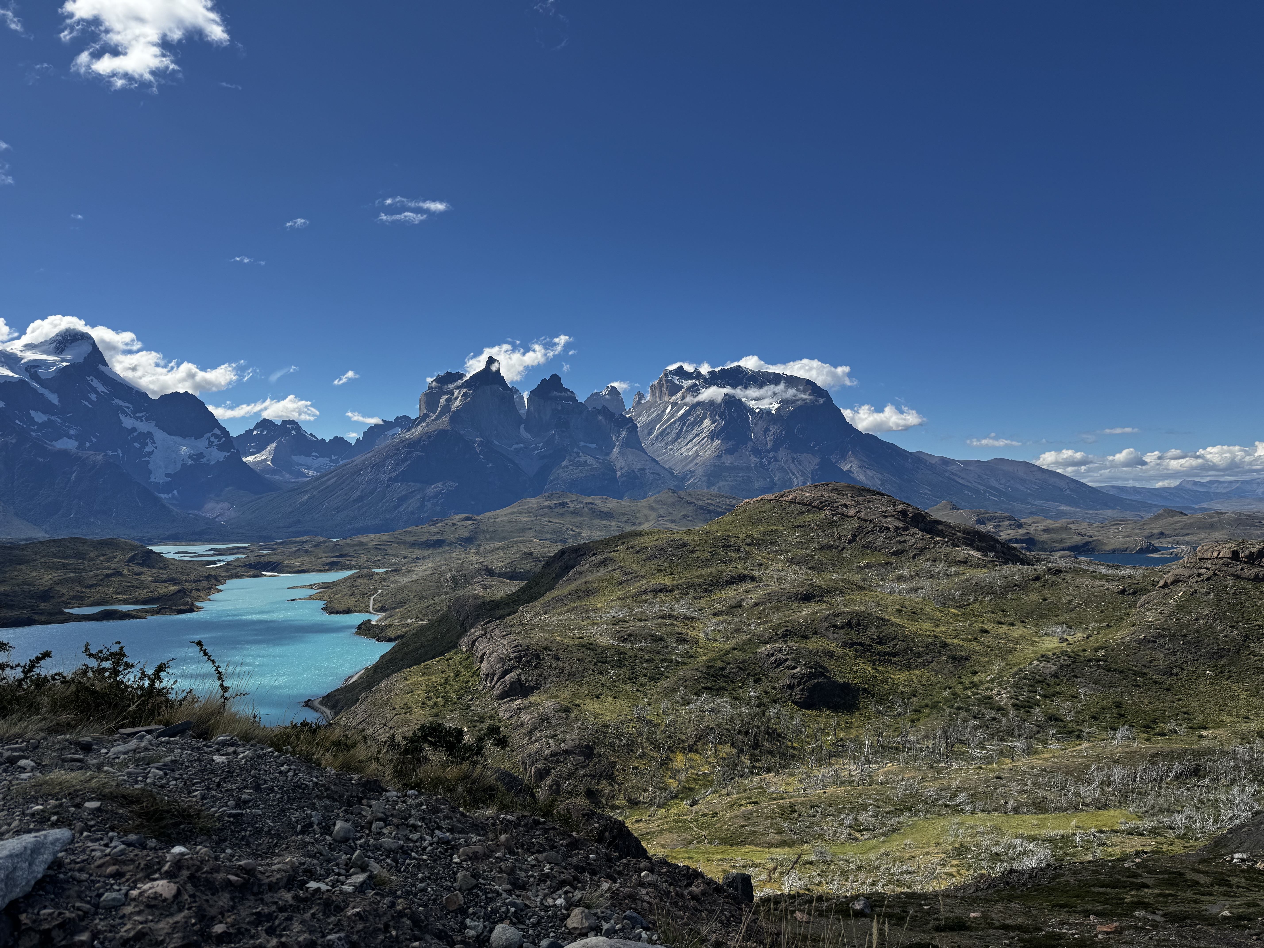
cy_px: 474
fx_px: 876
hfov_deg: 71.6
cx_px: 632
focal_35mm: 24
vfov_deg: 56.8
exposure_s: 1/6410
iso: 80
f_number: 1.78
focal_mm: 6.76
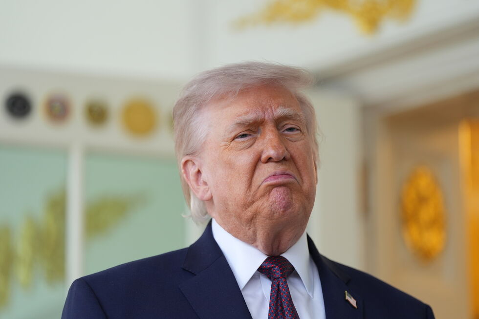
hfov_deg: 12.6
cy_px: 160
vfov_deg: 8.4
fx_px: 2168
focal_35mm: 163
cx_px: 240
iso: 500
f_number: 2.8
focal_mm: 163
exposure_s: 1/500
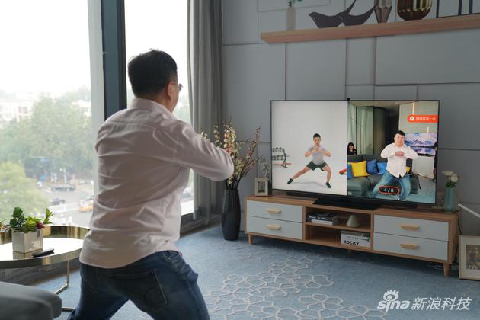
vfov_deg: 33.4
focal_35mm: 40
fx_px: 533
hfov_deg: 48.5
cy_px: 160
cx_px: 240
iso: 250
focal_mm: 40
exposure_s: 1/160
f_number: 2.8
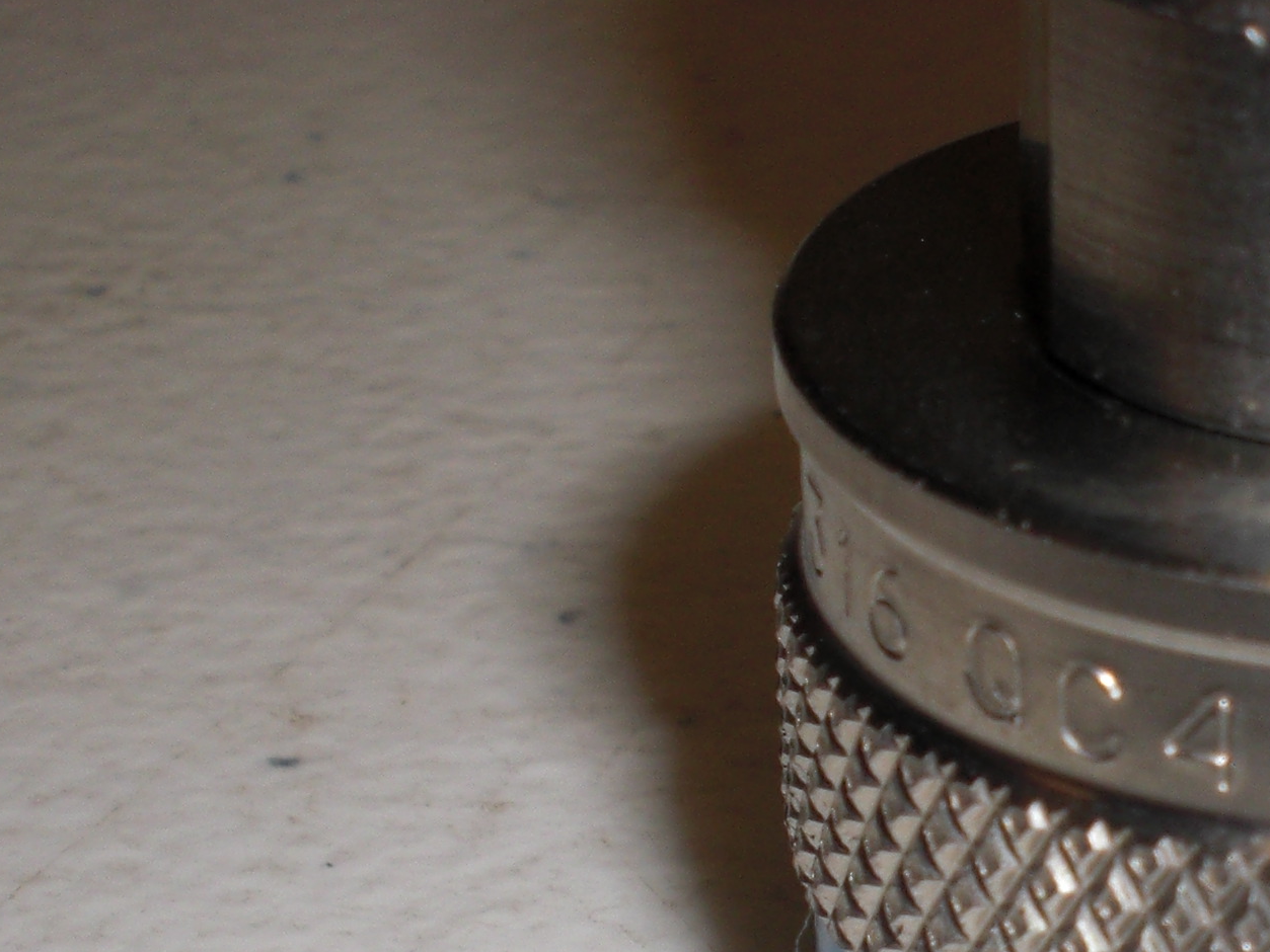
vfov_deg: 14.6
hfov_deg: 19.0
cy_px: 1002
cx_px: 1431
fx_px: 3632
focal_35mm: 99
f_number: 5.6
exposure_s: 1/60
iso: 64
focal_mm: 6.3
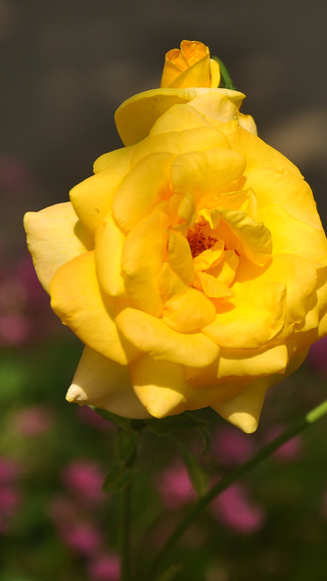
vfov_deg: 8.6
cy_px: 290
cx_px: 356
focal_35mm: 250
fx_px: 3852
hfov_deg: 4.8
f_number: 8
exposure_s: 1/500
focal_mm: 105
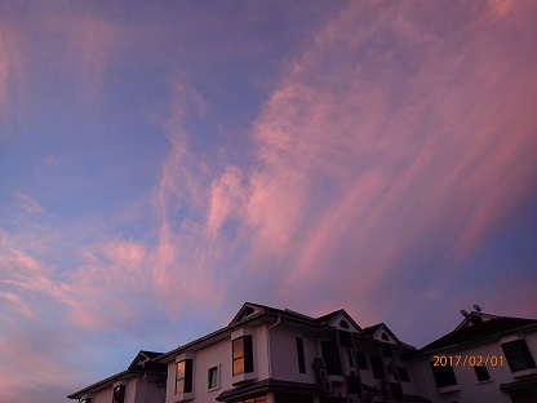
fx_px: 388
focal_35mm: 25
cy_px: 202
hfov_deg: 69.4
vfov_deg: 54.9
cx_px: 268
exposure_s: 1/60
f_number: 2
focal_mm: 4.5
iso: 100
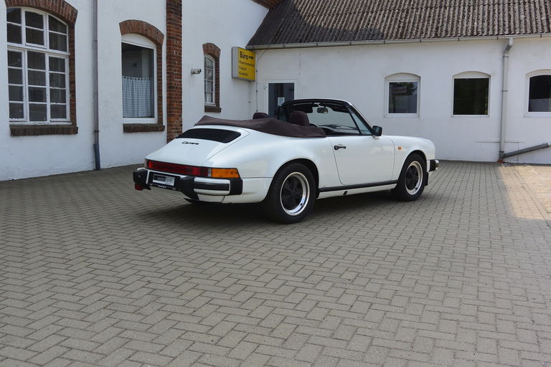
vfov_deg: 36.9
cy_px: 184
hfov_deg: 53.1
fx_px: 551
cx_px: 276
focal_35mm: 36
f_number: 5
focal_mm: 13.6
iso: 160
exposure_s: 1/800
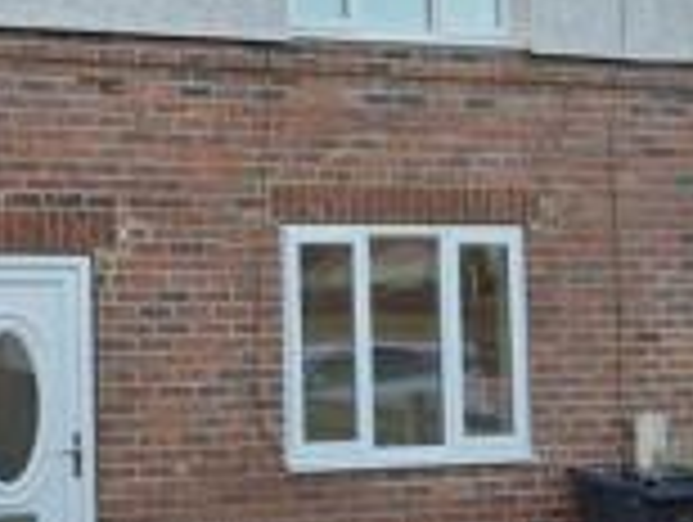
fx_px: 1744
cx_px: -29
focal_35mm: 87
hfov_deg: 21.5
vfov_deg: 17.0
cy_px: 205
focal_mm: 5.4
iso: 32
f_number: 1.8
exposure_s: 1/180
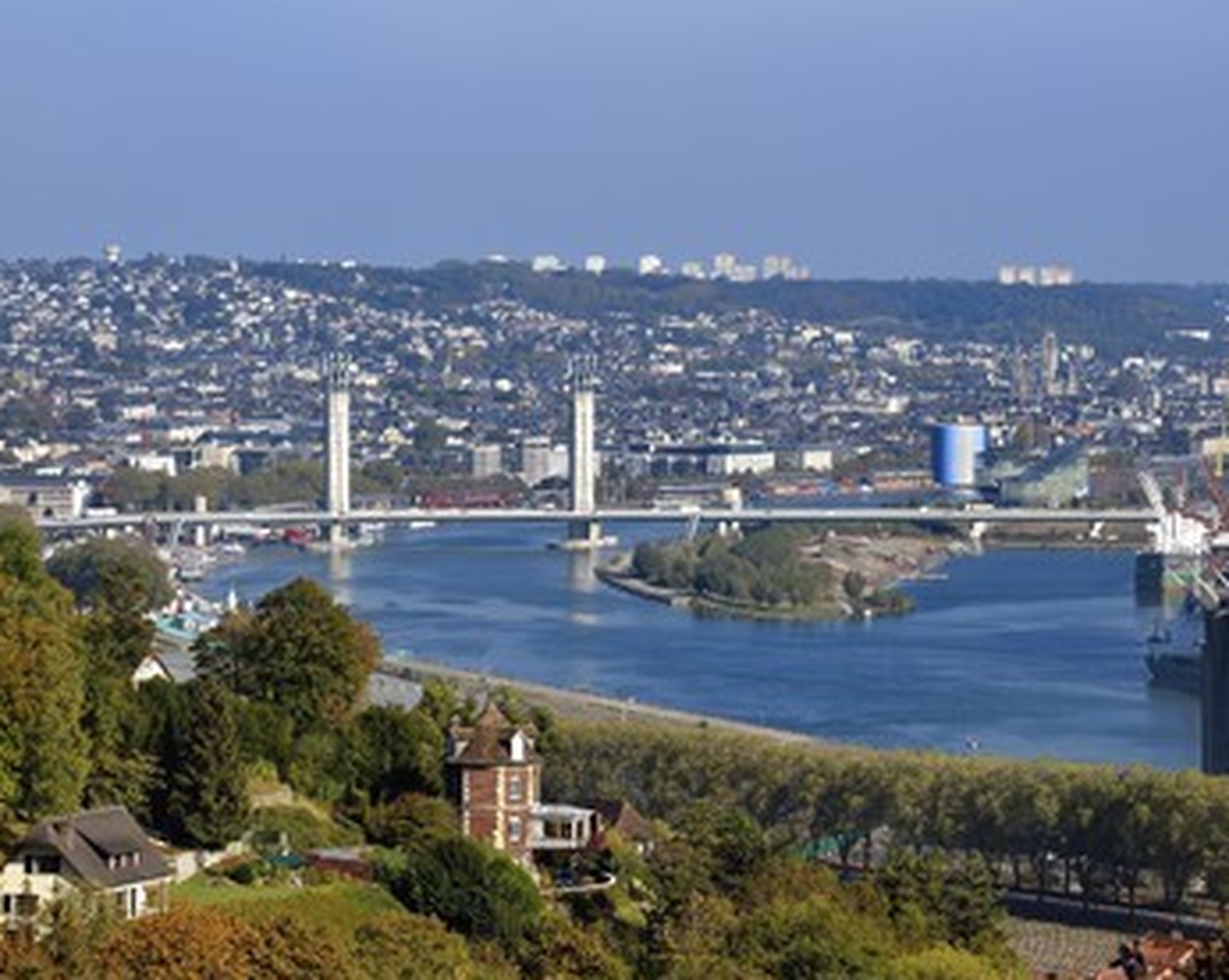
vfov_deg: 10.0
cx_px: 703
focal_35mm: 154
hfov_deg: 12.5
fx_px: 5595
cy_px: 494
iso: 200
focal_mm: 135
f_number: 13
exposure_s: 1/250
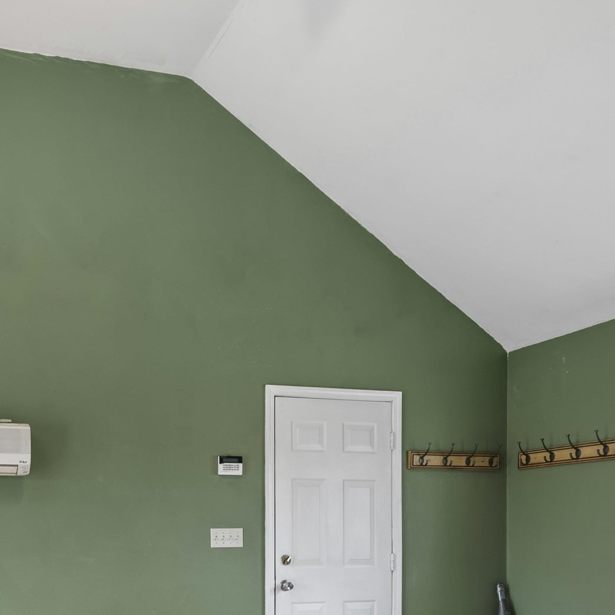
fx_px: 729
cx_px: 66
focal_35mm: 36
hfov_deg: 42.2
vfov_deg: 42.3
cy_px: 543
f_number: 7.1
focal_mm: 14.5
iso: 250
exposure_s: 2
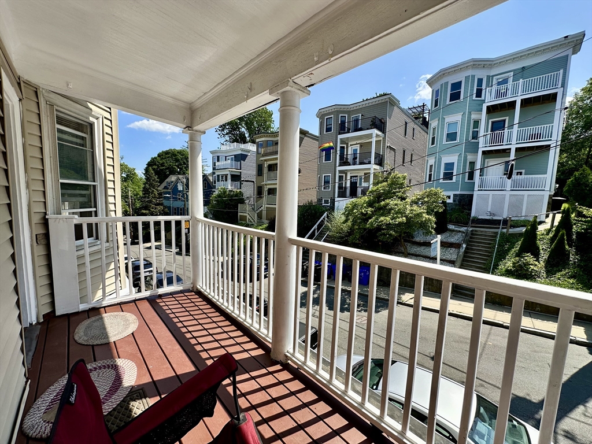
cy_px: 222
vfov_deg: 85.7
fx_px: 239
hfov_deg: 102.1
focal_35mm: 14
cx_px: 296
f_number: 2.2
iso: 50
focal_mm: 2.22
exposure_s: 1/1276
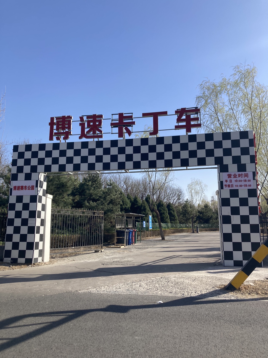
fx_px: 289
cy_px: 179
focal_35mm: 28
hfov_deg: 49.7
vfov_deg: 63.4
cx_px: 134
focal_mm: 3.99
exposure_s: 1/1548
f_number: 1.8
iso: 20
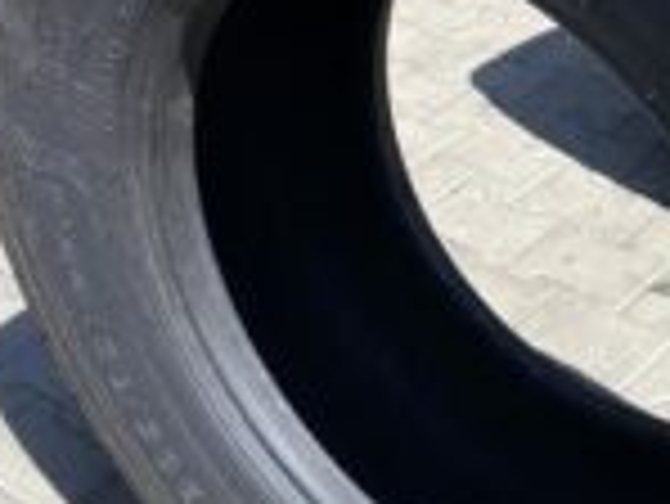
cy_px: 173
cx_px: 612
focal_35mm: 75
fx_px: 1453
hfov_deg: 25.1
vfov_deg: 19.6
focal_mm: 4.25
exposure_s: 1/1103
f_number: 1.8
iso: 32
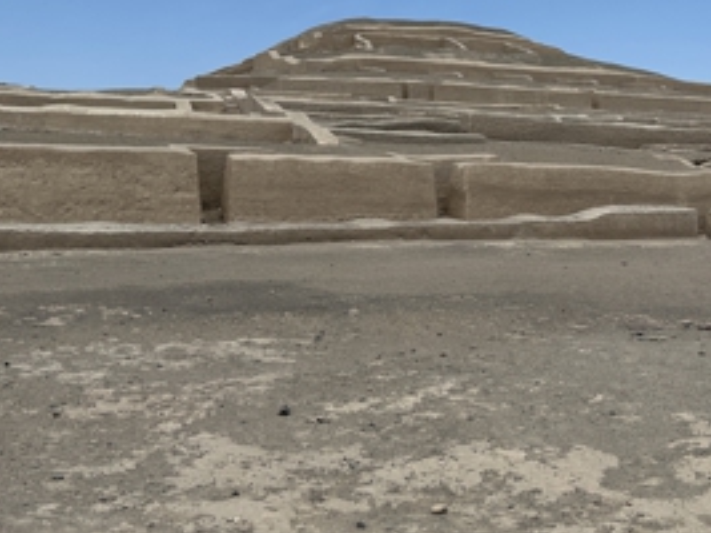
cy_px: 139
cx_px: 451
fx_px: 1068
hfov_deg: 36.6
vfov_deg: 27.7
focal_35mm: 52
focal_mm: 5.7
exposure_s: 1/6993
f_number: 1.5
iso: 50
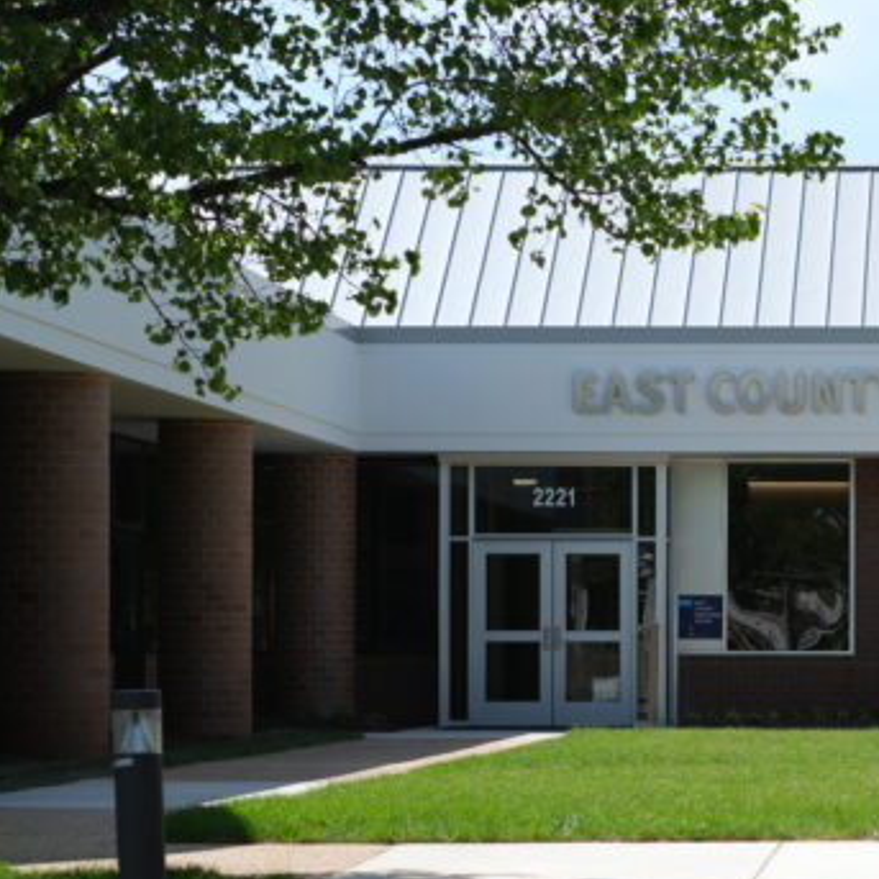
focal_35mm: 160
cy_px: 569
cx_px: 982
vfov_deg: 10.9
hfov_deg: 10.8
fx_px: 4597
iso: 200
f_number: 3.2
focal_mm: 56
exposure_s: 1/2000
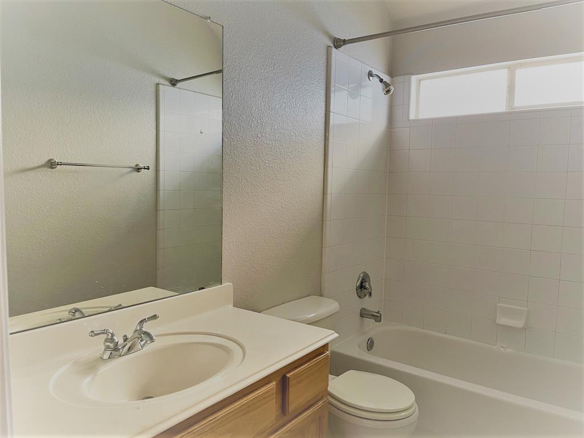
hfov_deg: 67.3
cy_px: 219
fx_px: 439
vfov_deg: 53.1
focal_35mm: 26
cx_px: 292
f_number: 1.6
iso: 250
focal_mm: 5.1
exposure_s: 1/60
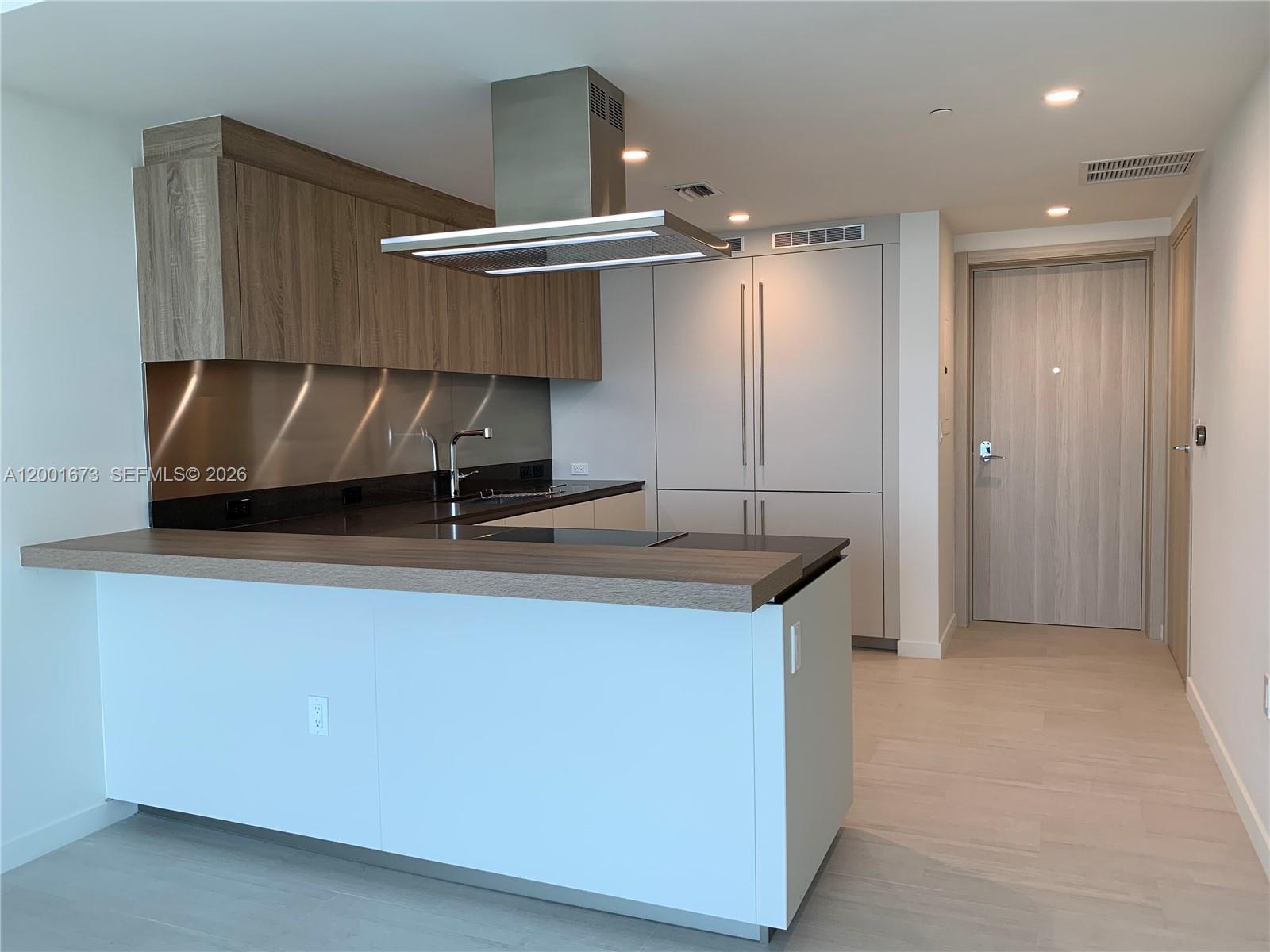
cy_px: 476
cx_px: 635
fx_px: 954
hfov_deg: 67.3
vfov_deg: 53.1
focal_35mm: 26
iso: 40
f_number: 1.8
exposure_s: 1/120
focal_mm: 4.25
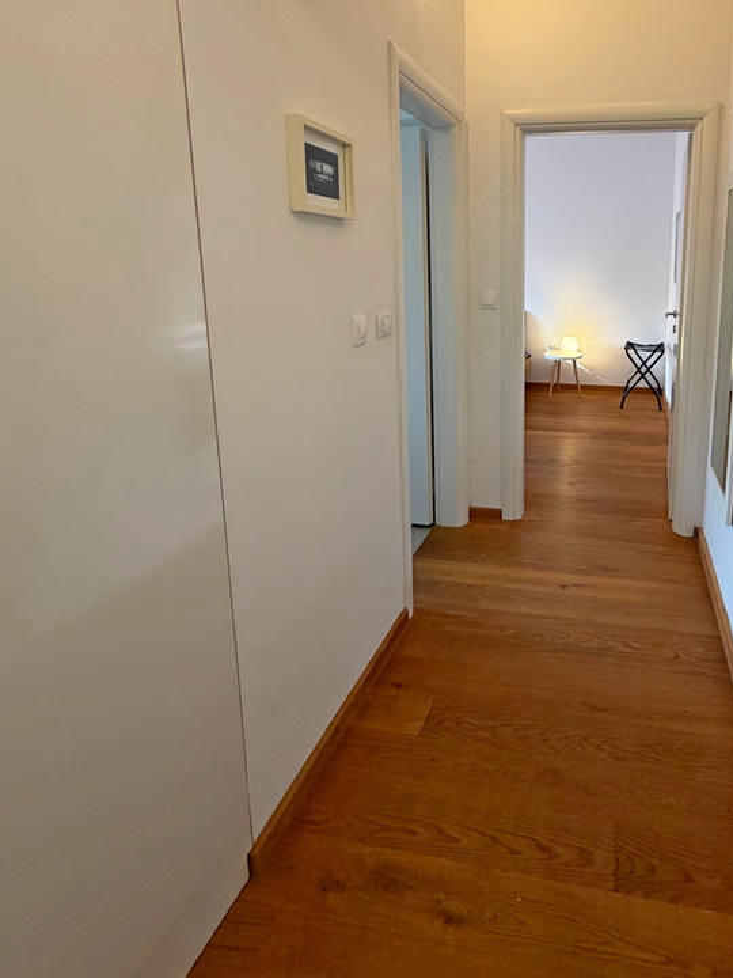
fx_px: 593
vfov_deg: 77.5
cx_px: 517
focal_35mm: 21
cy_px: 364
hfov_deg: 61.1
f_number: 2.2
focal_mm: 2.22
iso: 200
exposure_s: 1/50
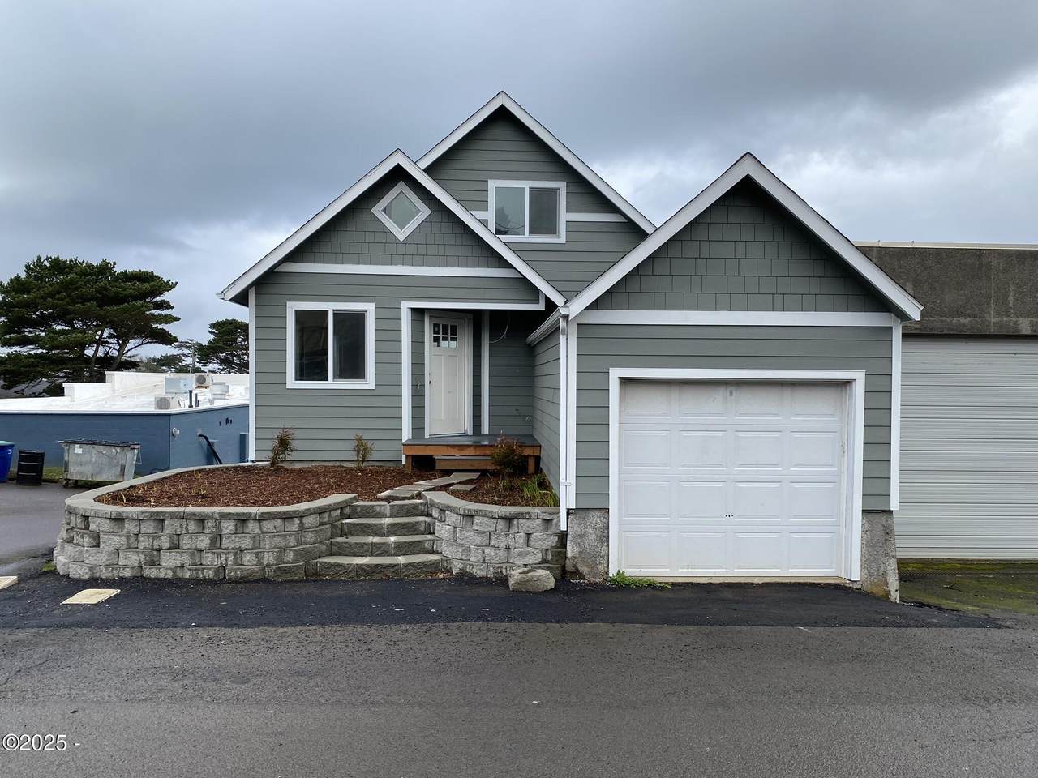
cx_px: 519
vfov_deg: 53.1
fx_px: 780
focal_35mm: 26
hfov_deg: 67.3
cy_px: 389
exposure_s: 1/1316
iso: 32
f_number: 1.8
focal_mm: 4.25
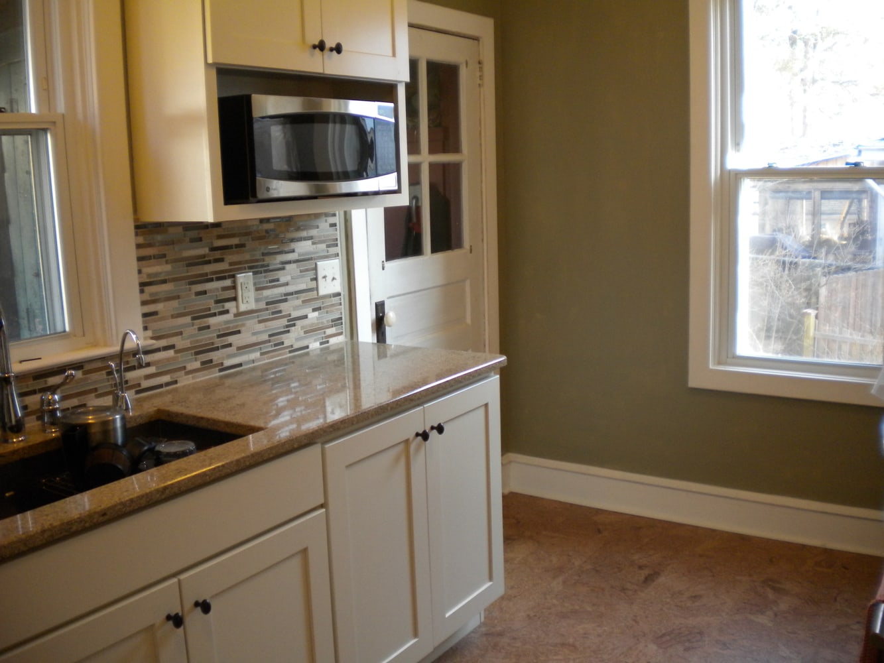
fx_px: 894
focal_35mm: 35
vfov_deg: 40.7
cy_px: 332
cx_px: 442
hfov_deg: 52.6
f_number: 3.1
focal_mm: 6.3
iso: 262
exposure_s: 1/58
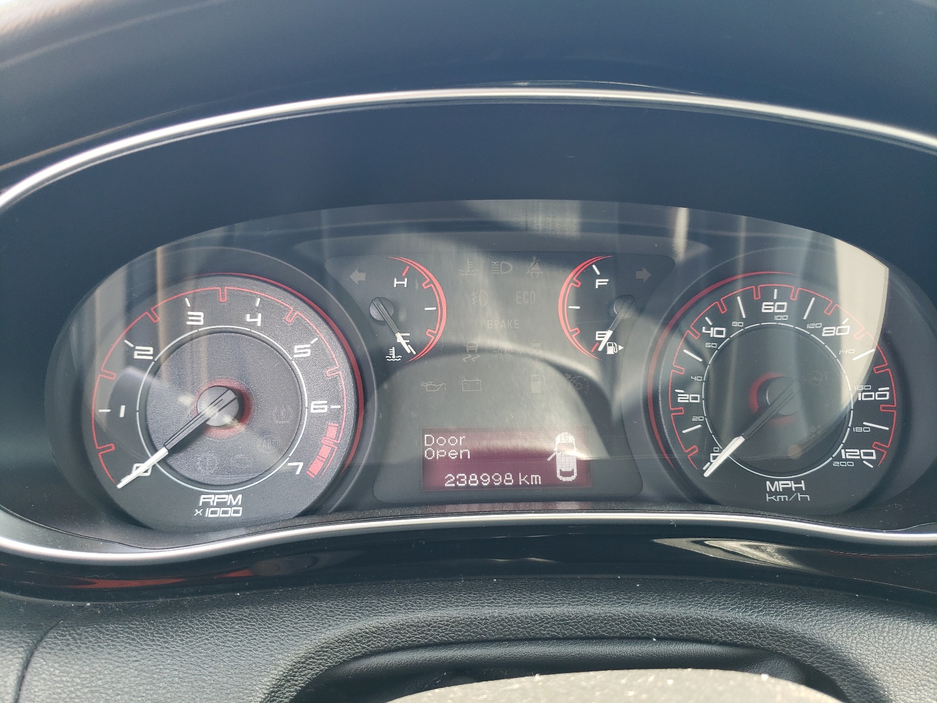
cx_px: 468
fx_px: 704
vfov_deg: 53.1
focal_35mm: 26
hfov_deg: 67.3
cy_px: 352
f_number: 1.5
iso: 50
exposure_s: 1/50
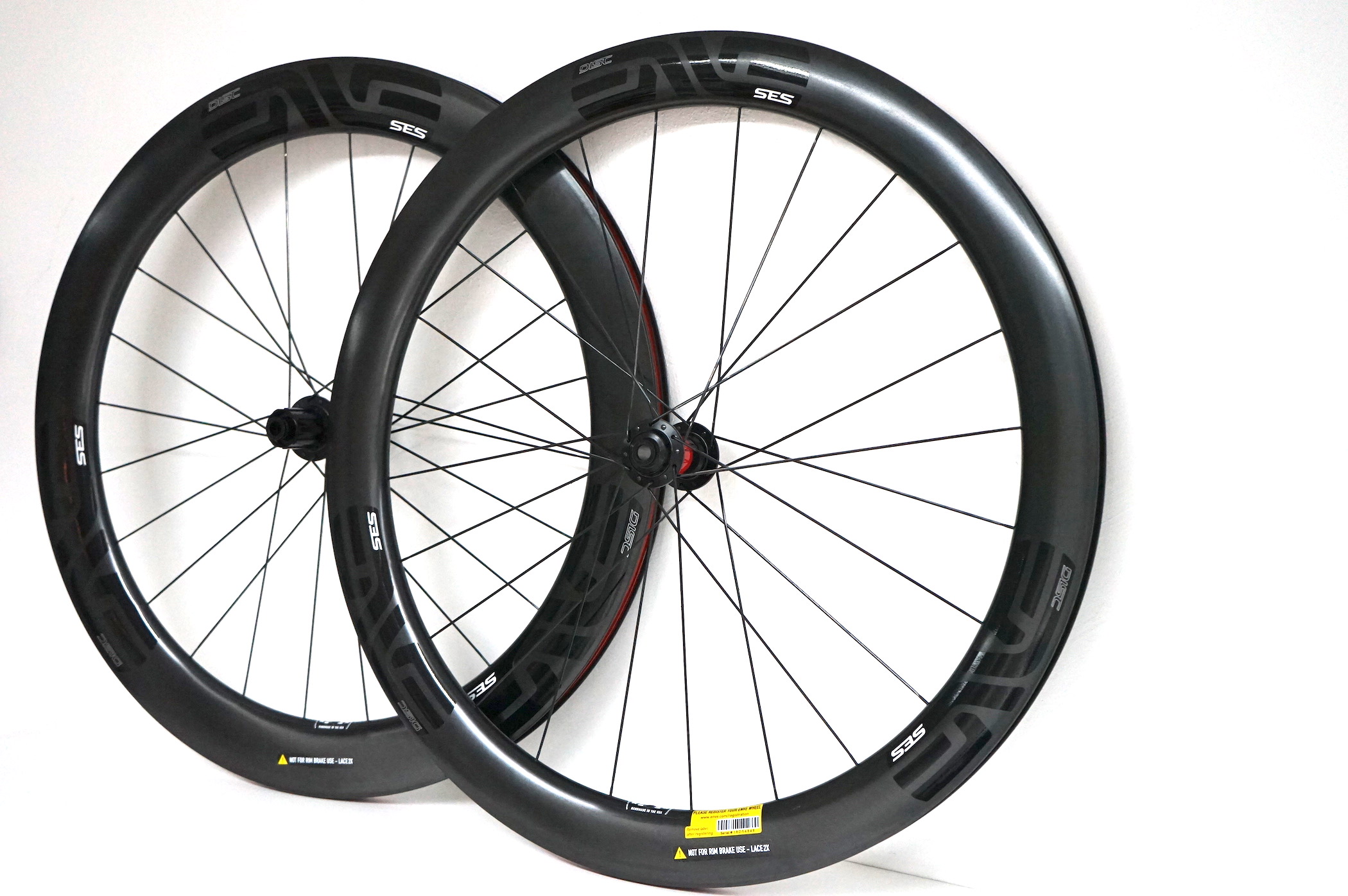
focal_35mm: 42
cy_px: 448
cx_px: 674
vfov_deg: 31.8
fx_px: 1571
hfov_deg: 46.4
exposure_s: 1/160
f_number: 4.5
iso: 3200
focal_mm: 42
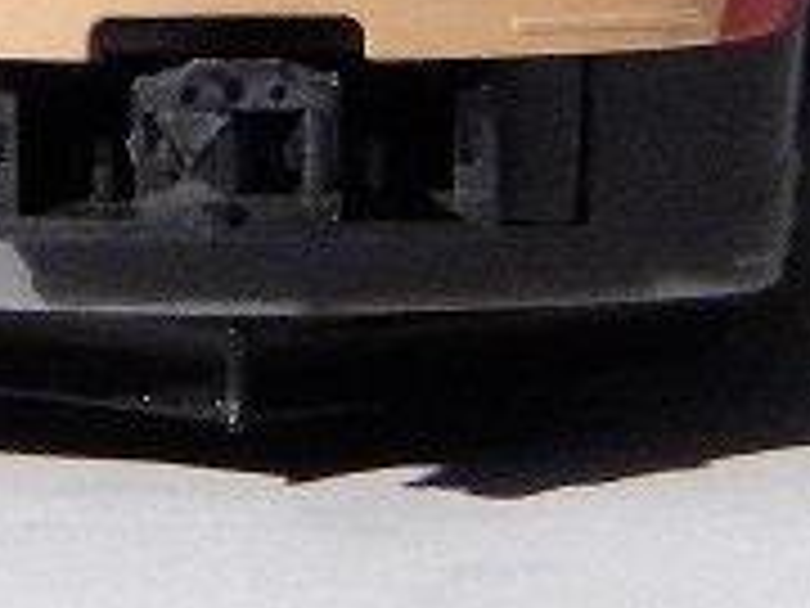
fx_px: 8634
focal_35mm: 369
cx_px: -608
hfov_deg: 5.3
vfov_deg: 4.0
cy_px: -331
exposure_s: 1/320
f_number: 5.2
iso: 3200
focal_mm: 17
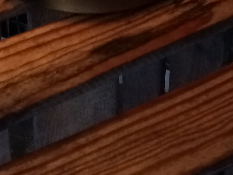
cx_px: 93
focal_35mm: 123
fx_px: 828
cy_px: -203
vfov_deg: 10.8
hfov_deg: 16.0
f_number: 1.8
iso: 169
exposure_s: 1/33.3
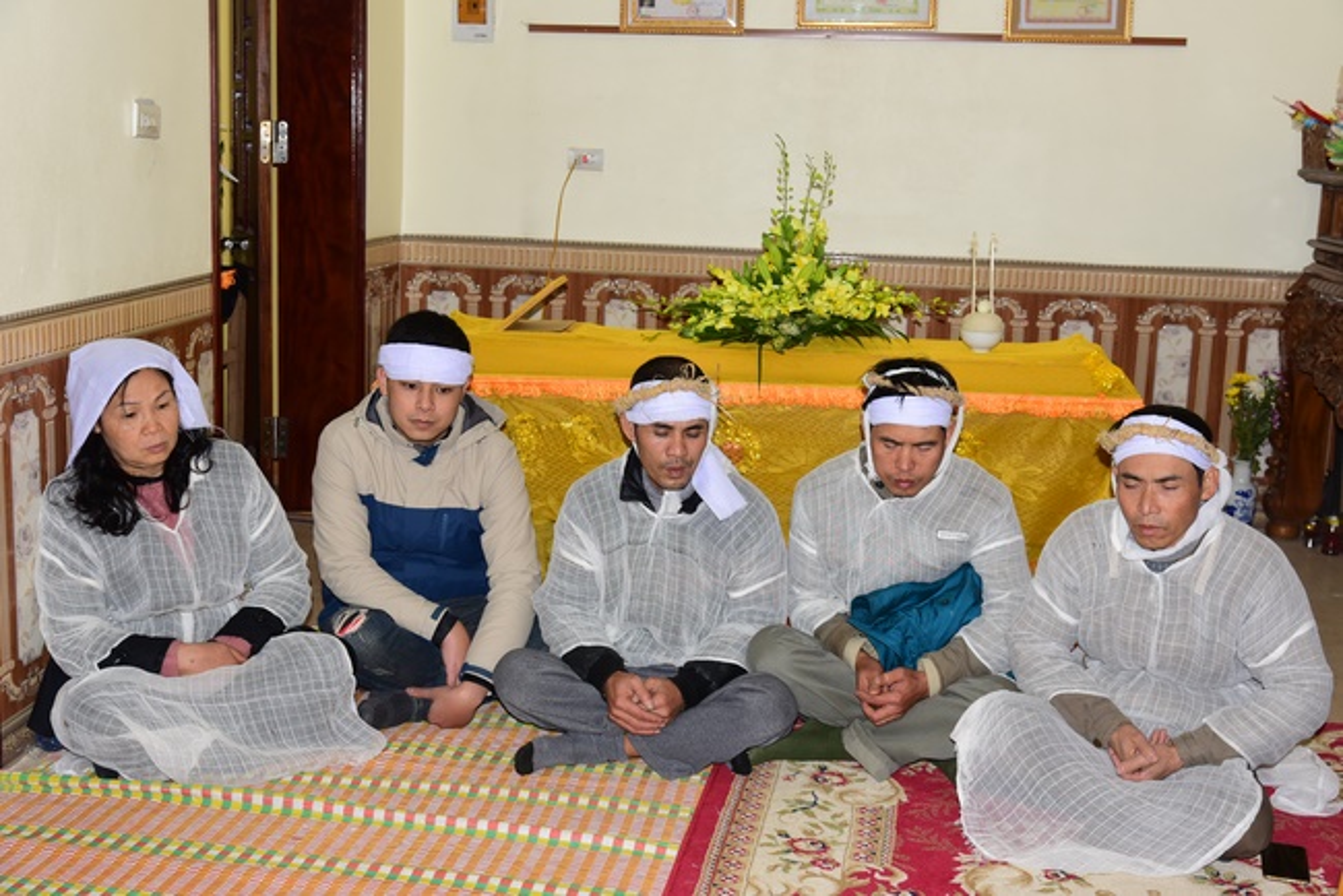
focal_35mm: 44
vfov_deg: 30.5
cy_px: 448
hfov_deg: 44.5
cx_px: 672
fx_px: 1642
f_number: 5.6
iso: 800
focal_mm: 44
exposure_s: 1/60
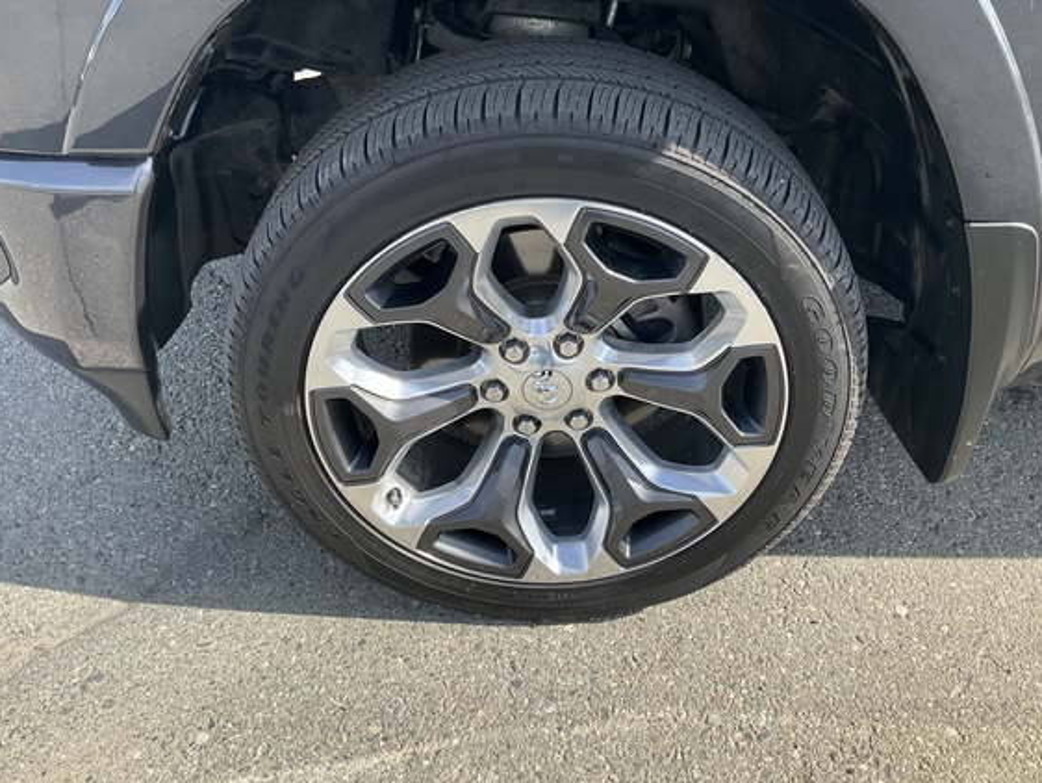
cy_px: 371
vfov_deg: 43.0
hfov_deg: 55.3
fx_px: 994
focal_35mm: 33
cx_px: 558
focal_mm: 3
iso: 25
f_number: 1.8
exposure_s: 1/540
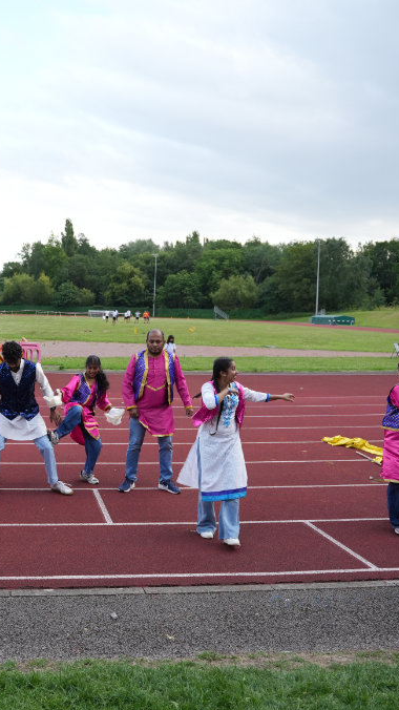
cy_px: 357
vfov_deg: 52.8
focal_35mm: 38
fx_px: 715
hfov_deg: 30.5
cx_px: 84
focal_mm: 24
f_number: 2.8
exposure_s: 1/640
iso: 250
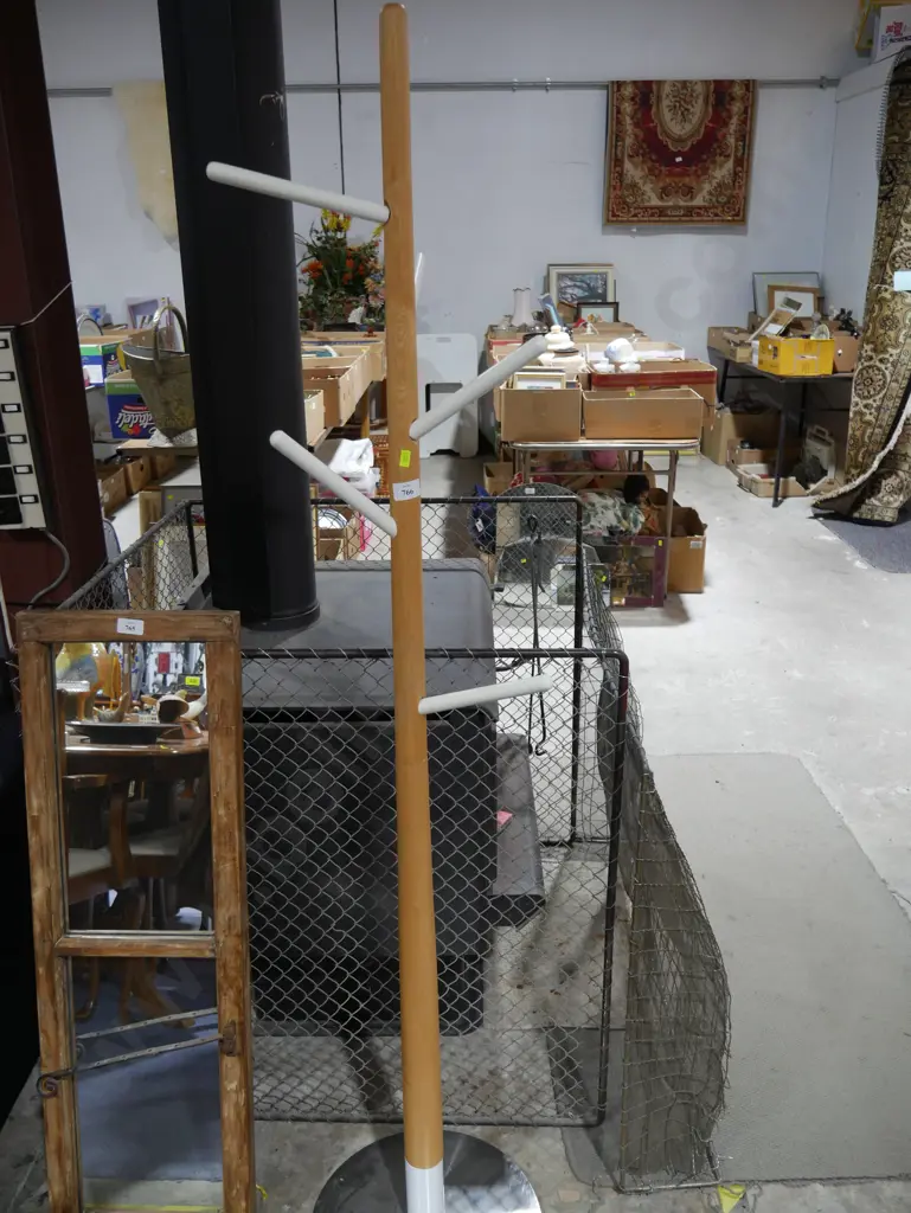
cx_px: 456
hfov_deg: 49.8
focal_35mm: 28
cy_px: 606
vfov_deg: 63.4
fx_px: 982
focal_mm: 14
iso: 500
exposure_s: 1/60
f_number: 3.5
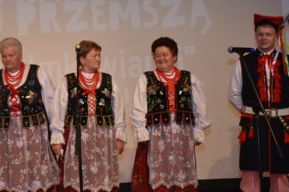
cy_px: 96
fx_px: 635
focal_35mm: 79
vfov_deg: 17.2
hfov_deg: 25.2
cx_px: 54
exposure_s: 1/60
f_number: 4
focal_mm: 23
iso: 500
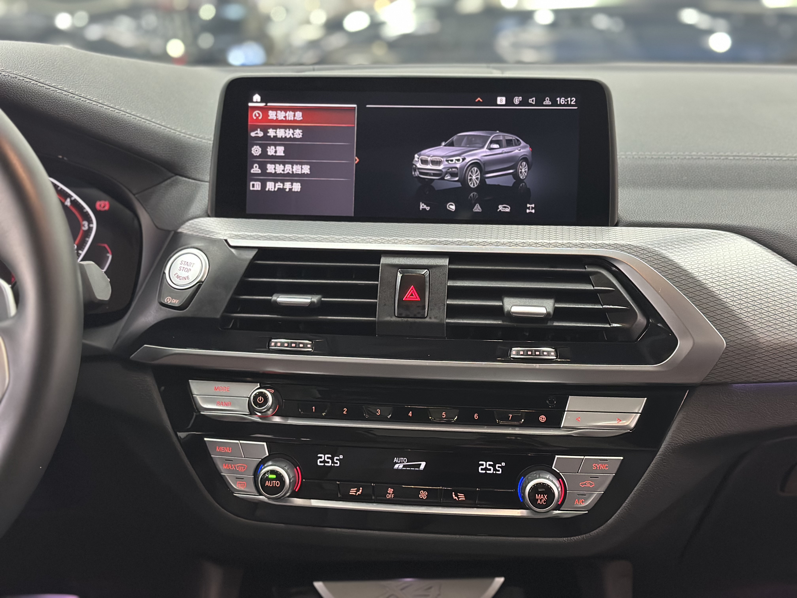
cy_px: 299
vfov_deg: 30.3
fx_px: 1105
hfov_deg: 39.7
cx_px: 398
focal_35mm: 48
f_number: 1.78
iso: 640
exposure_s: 1/35
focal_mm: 6.86
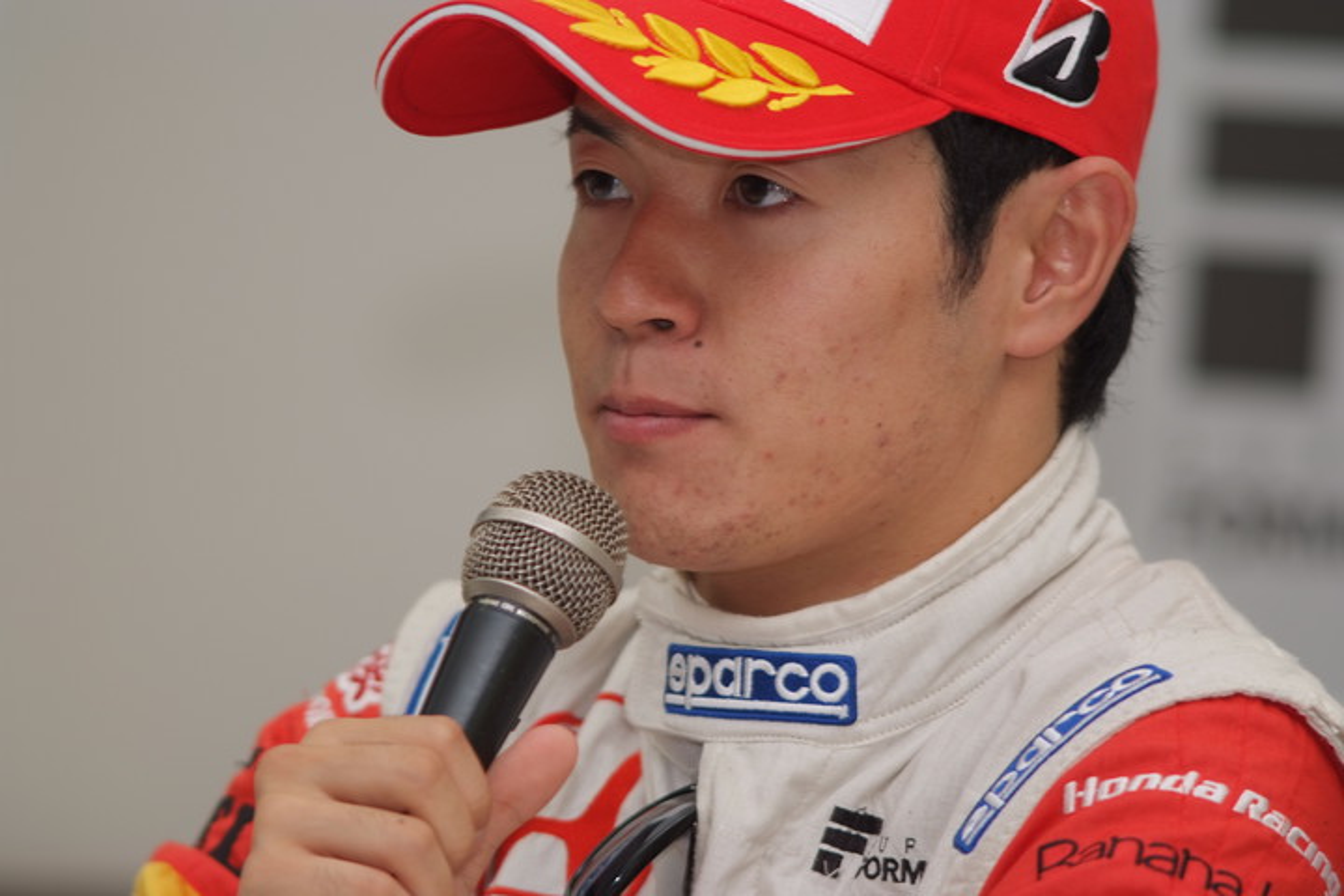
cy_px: 448
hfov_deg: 7.6
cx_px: 672
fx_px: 10079
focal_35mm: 270
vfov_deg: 5.1
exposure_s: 1/125
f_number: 2.8
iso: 100
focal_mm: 180
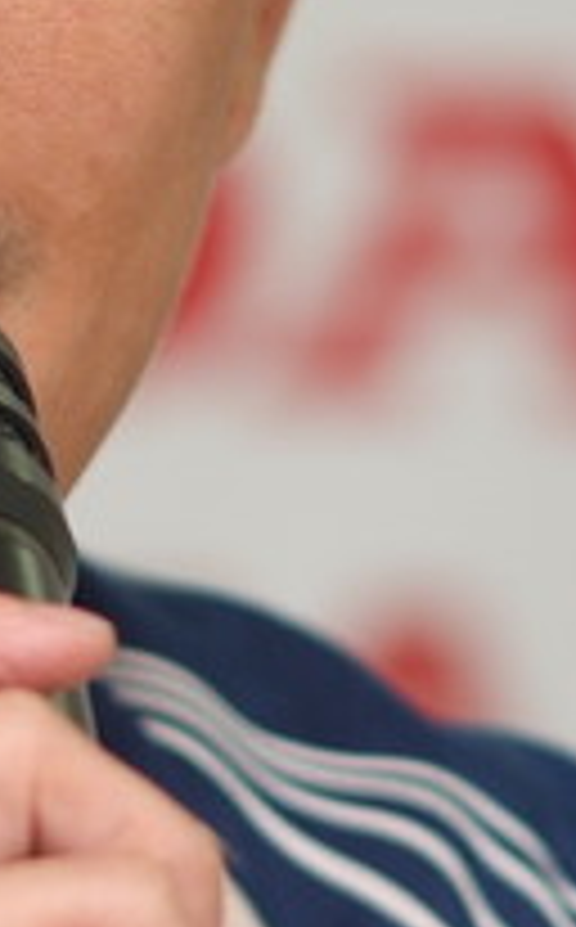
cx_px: -180
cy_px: 333
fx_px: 24314
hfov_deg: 1.4
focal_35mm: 964
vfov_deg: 2.2
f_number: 2.8
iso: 400
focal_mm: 180
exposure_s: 1/250
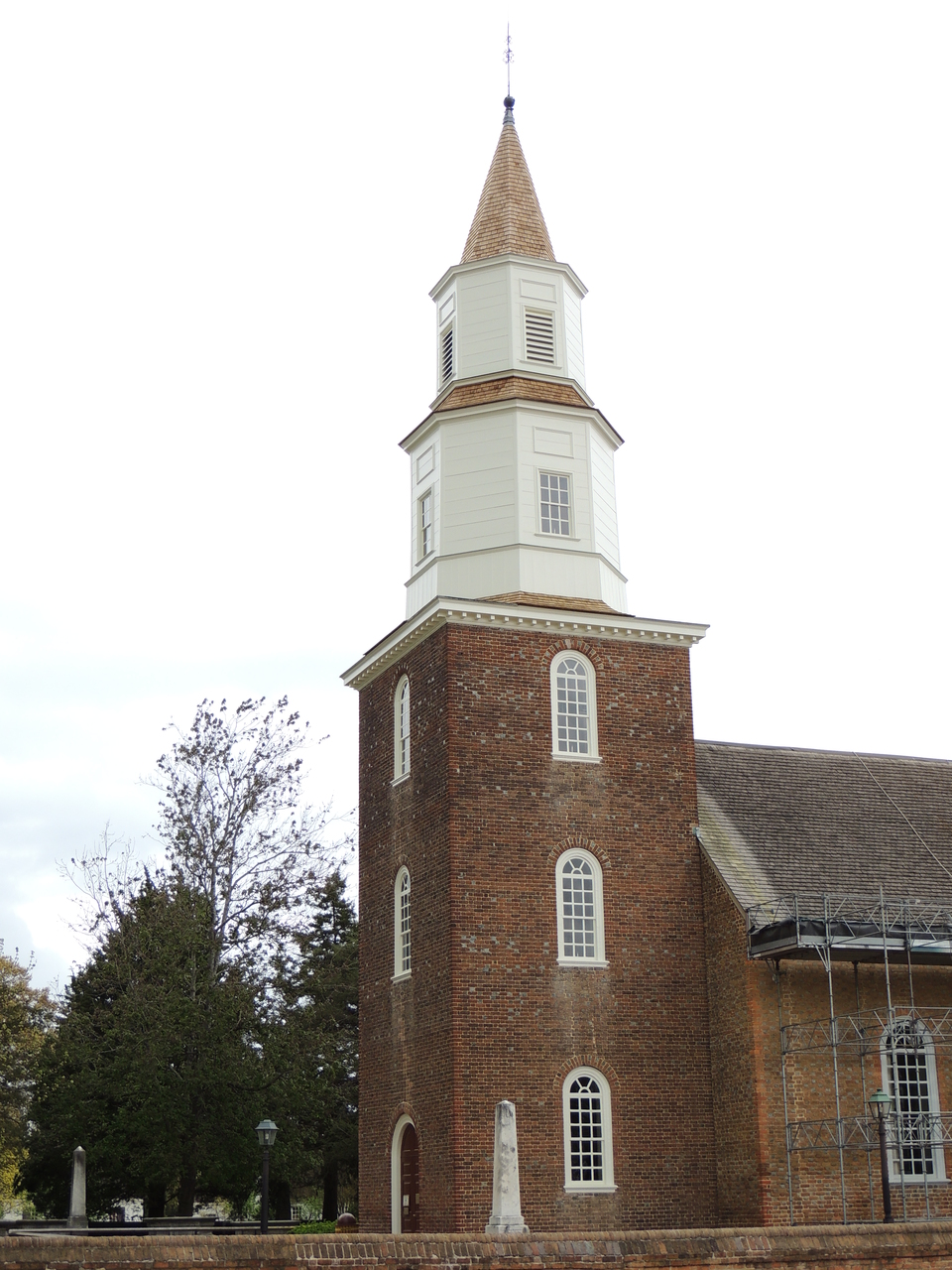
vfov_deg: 38.2
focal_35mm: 50
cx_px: 476
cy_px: 635
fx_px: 1833
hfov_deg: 29.1
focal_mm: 8.9
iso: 100
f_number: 3.6
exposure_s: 1/400
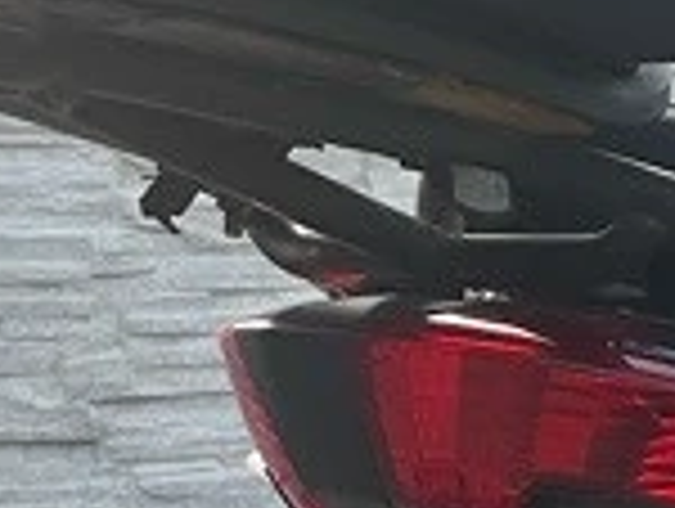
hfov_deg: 11.0
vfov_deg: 8.4
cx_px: 990
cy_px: 733
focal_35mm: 173
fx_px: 3379
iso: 50
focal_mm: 5.1
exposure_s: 1/504
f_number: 1.6
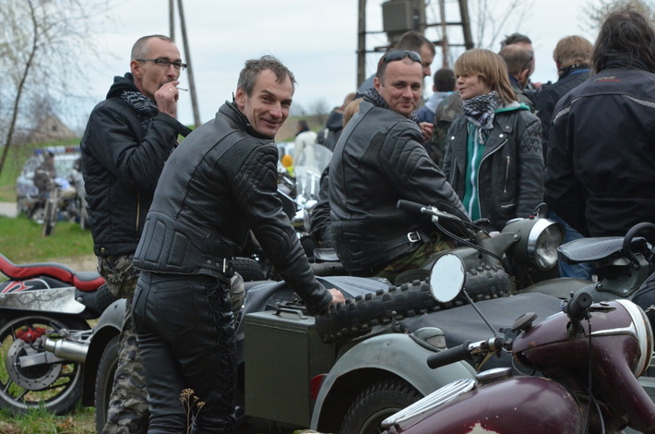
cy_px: 217
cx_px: 328
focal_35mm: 150
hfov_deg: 13.7
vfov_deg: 9.1
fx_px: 2723
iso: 1600
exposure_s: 1/800
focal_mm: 100
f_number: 7.1
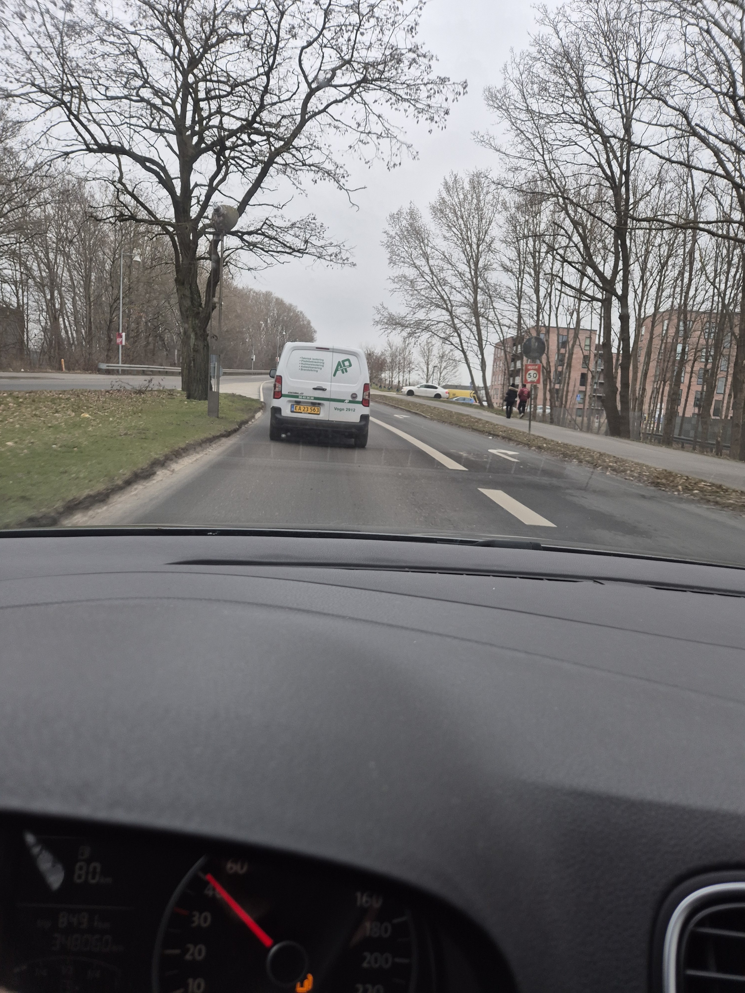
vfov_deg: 73.9
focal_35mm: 23
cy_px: 496
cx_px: 372
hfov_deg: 58.9
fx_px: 660
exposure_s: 1/180
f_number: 1.8
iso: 50
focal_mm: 5.4
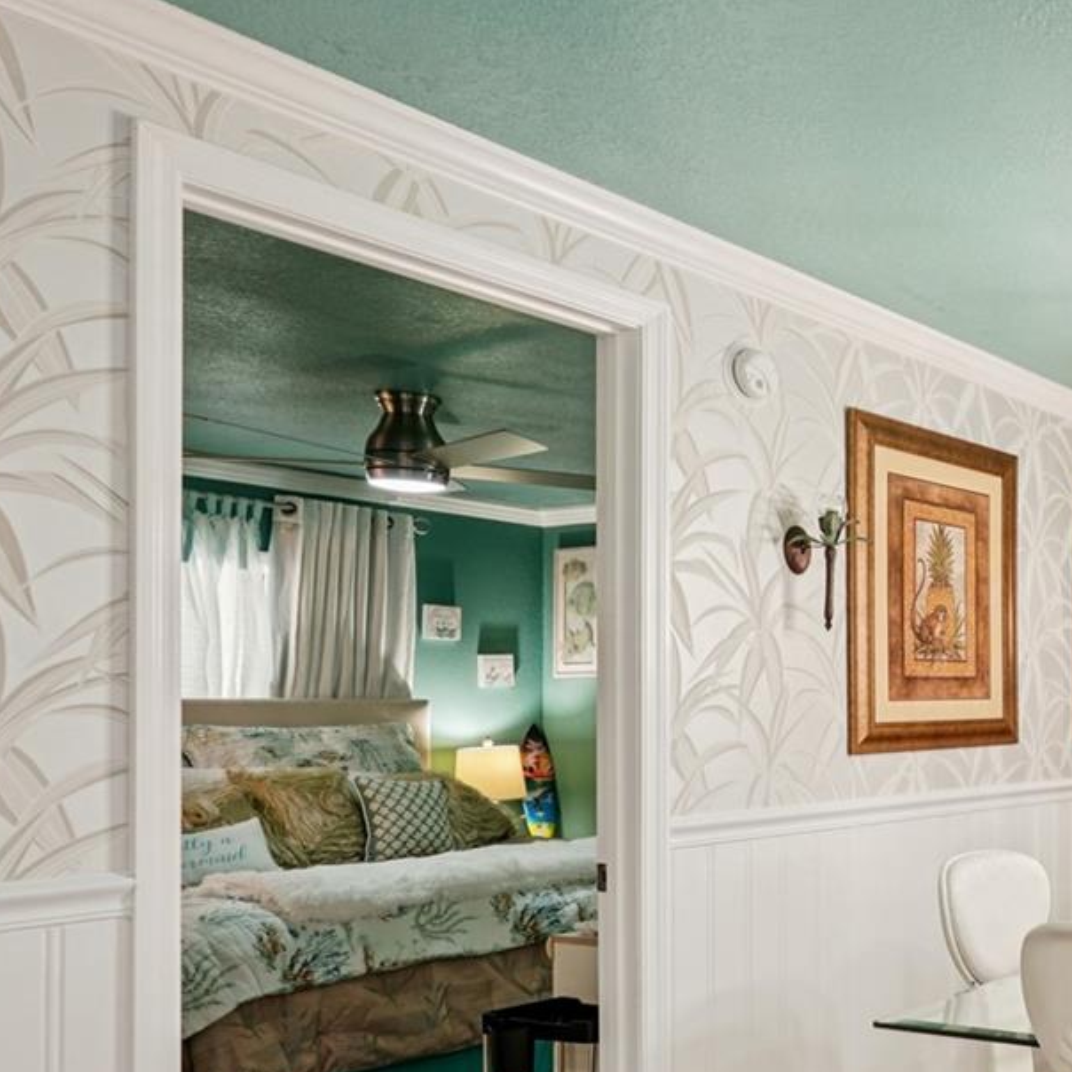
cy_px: 676
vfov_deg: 45.6
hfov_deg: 35.3
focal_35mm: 36
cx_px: 1315
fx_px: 1261
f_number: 8
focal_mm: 16
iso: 400
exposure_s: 1/15
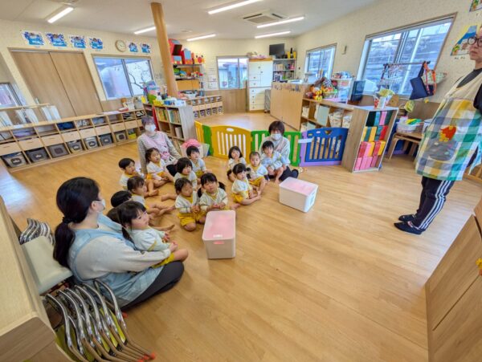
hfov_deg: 102.0
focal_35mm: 14
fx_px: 195
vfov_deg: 85.8
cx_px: 241
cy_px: 181
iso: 35
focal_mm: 1.83
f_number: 2.2
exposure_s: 1/60
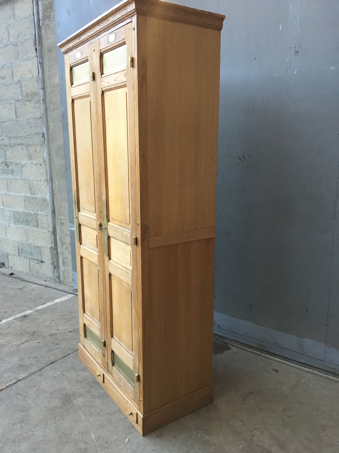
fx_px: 379
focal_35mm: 29
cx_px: 170
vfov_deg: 61.7
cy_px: 226
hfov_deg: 48.2
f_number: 2.2
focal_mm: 4.15
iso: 200
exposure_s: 1/33
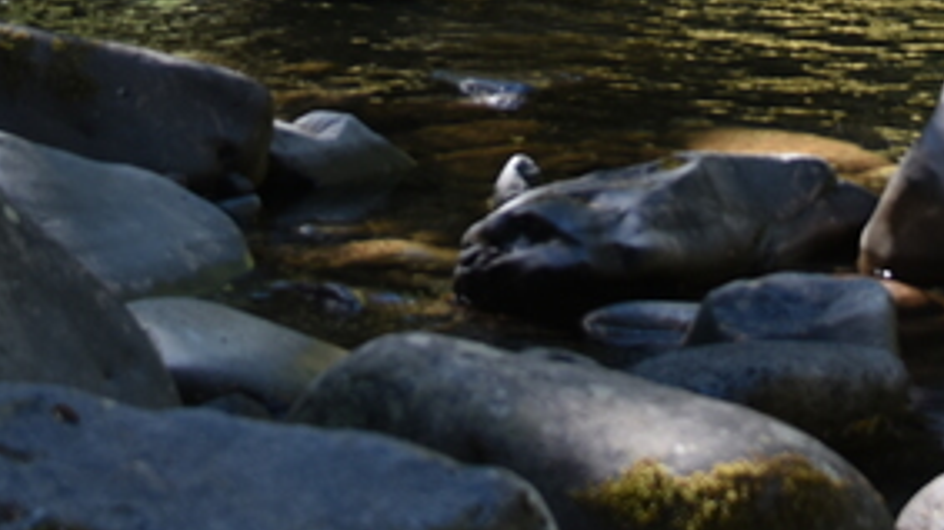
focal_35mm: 213
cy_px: -657
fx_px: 5330
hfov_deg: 10.1
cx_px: 534
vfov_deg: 5.5
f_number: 5
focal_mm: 45
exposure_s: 1/100
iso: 100
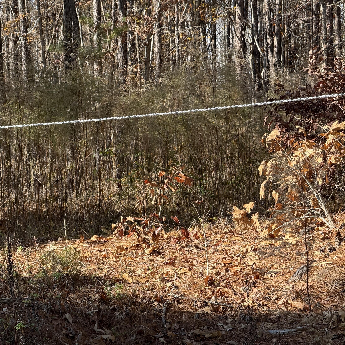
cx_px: 140
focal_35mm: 142
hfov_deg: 12.3
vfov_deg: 12.3
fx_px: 1601
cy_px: 173
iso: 50
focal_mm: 15.66
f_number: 2.8
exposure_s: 1/267
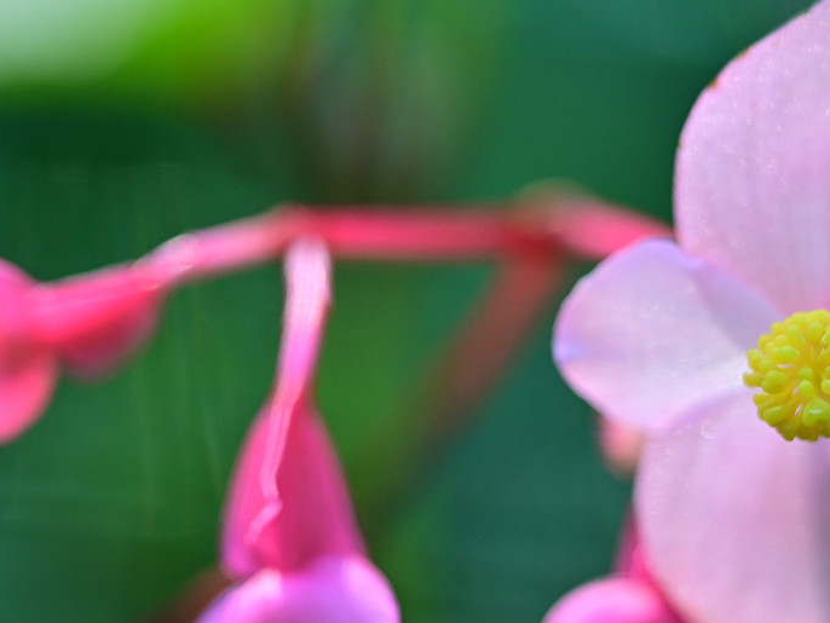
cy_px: 396
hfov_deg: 8.5
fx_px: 5565
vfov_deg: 6.4
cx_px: 466
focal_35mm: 232
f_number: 4
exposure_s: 1/160
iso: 280
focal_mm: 92
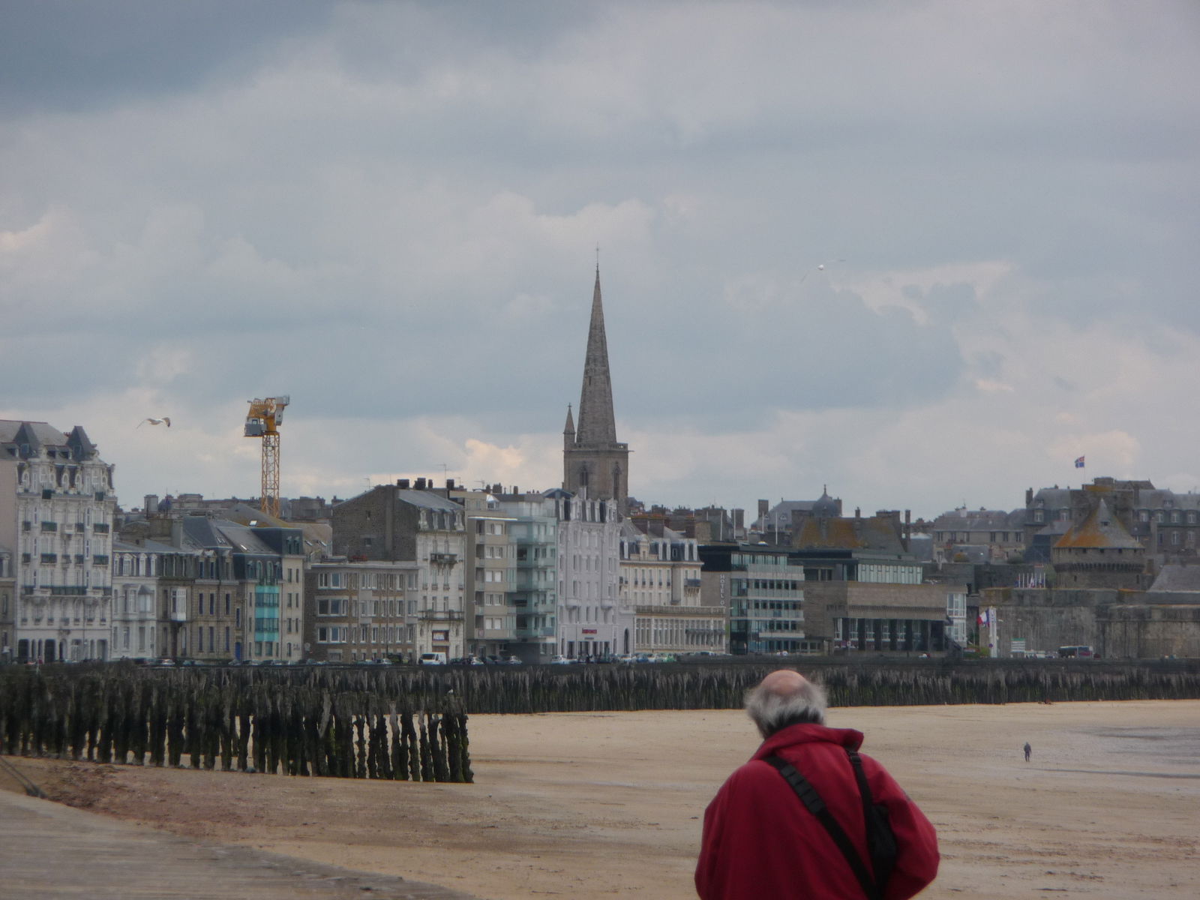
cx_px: 600
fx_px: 9152
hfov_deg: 7.5
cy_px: 450
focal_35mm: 264
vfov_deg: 5.6
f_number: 4.9
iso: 100
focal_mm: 45.4
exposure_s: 1/500
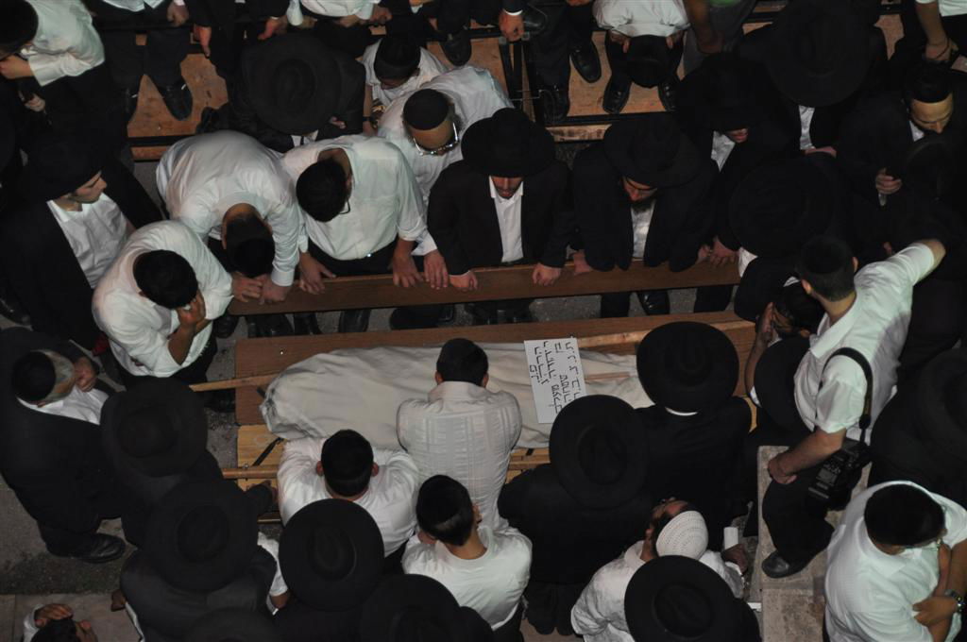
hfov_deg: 14.4
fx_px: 3823
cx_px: 484
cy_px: 321
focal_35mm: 142
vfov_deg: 9.6
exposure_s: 1/60
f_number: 5.3
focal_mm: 95
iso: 800
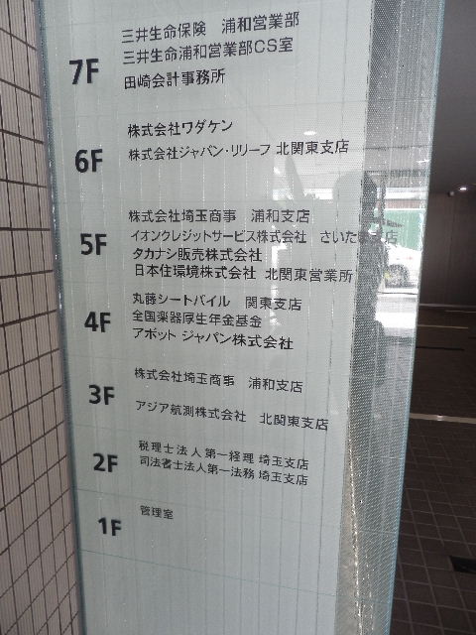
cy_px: 318
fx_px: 440
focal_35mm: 24
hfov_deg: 56.8
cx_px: 238
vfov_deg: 71.6
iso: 200
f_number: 3
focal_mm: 4.2
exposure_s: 1/20
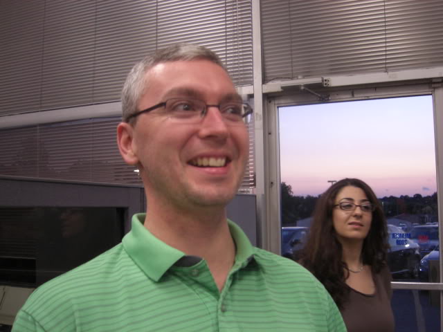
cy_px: 166
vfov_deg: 37.7
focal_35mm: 38
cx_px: 222
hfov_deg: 49.0
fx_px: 486
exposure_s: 1/80
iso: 400
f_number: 2.8
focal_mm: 7.9
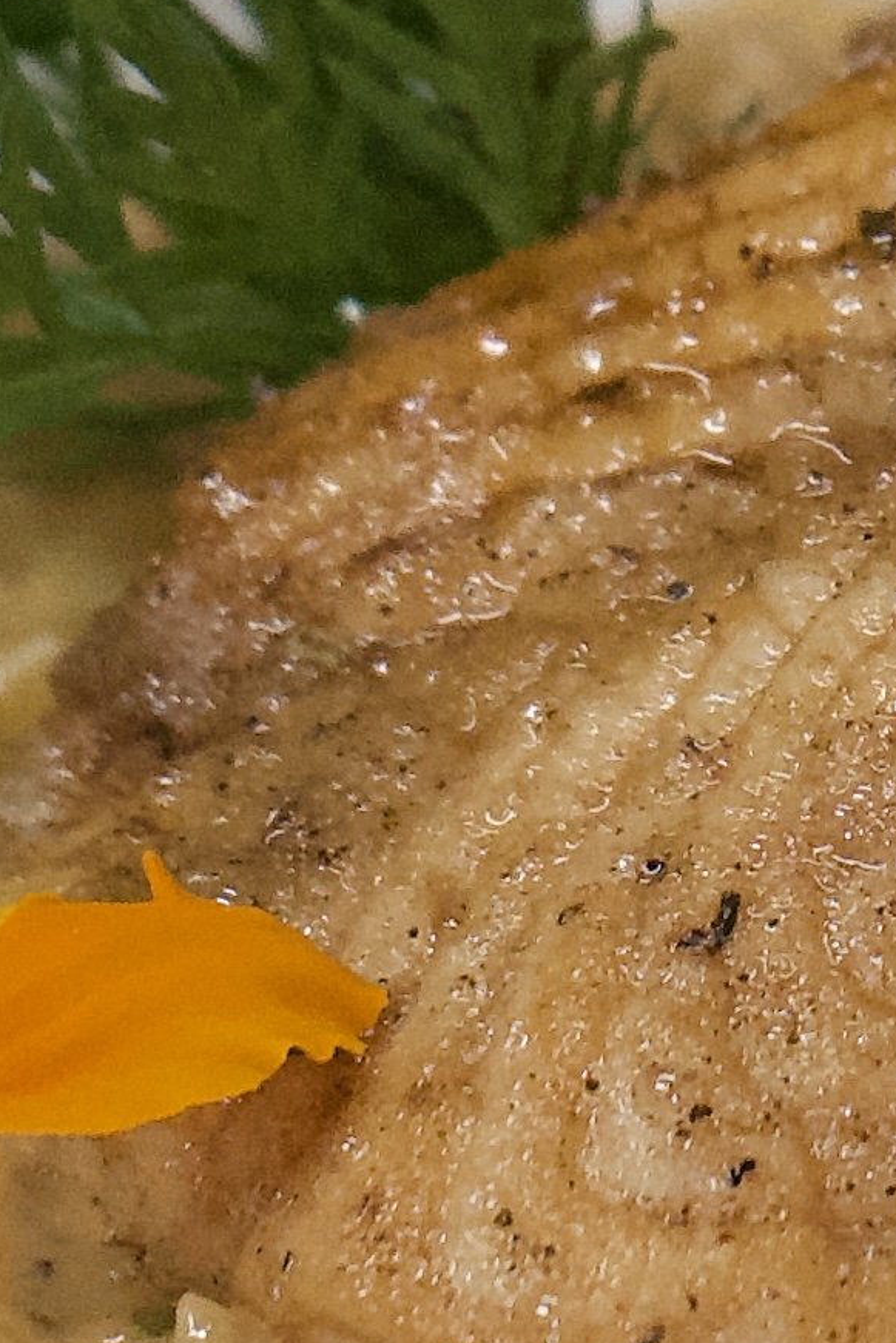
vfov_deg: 4.7
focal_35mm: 434
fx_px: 16195
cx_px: 1030
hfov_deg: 3.2
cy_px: -550
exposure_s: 1/160
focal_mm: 63
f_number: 5.6
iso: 2500
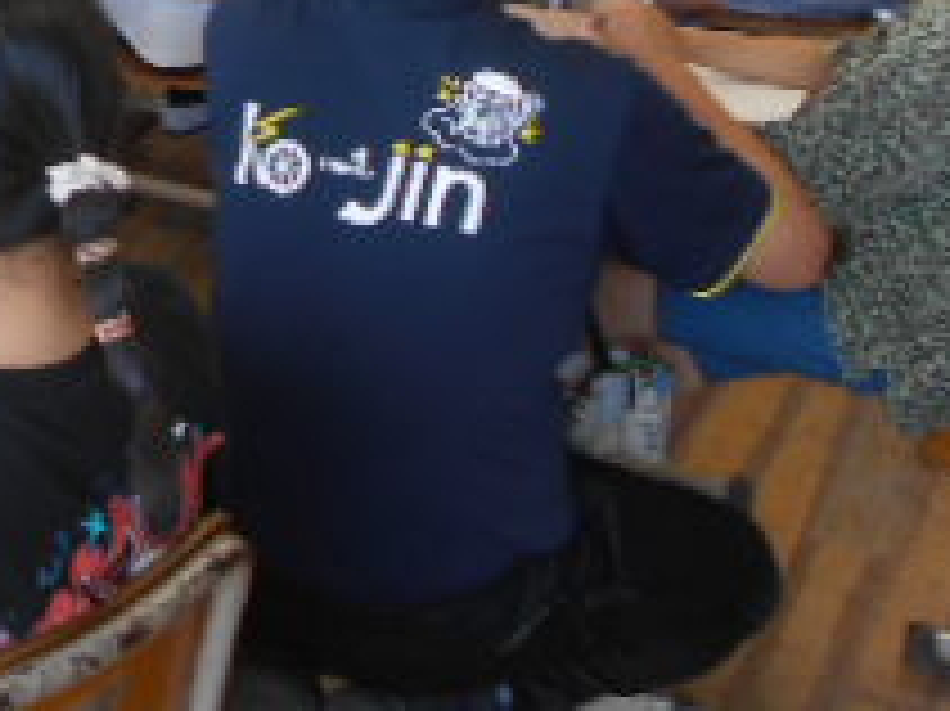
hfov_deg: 21.8
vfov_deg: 17.8
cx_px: -351
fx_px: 2167
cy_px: -117
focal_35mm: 79
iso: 80
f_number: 3.2
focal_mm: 4.6
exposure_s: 1/40
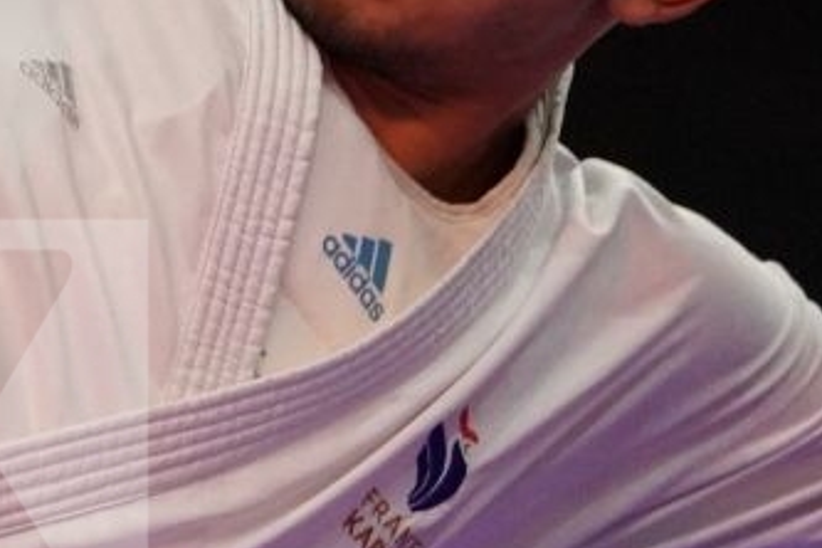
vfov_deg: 1.3
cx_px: -918
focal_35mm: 1080
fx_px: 24658
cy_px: 444
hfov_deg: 1.9
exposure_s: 1/1000
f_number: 2.8
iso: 5000
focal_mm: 200
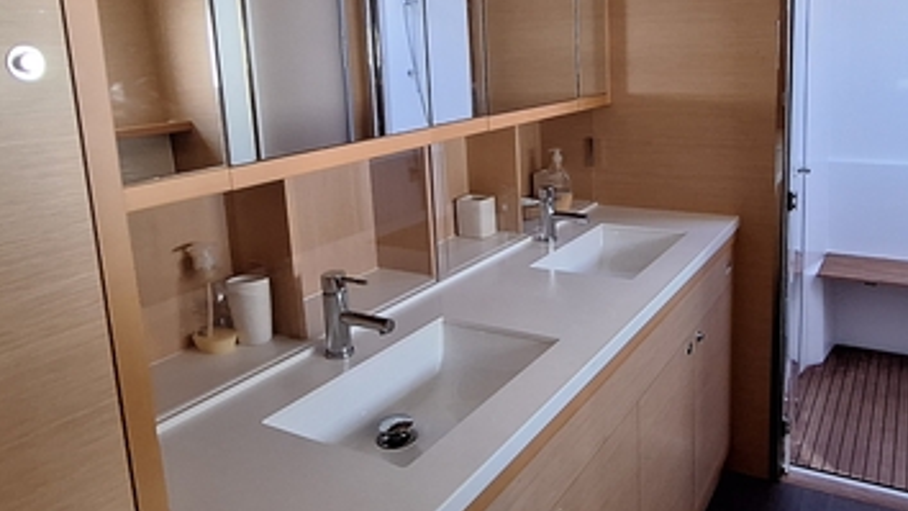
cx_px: 518
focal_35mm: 28
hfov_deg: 67.6
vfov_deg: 41.0
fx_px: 674
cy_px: 176
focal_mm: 1.74
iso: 160
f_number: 2.2
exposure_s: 1/50
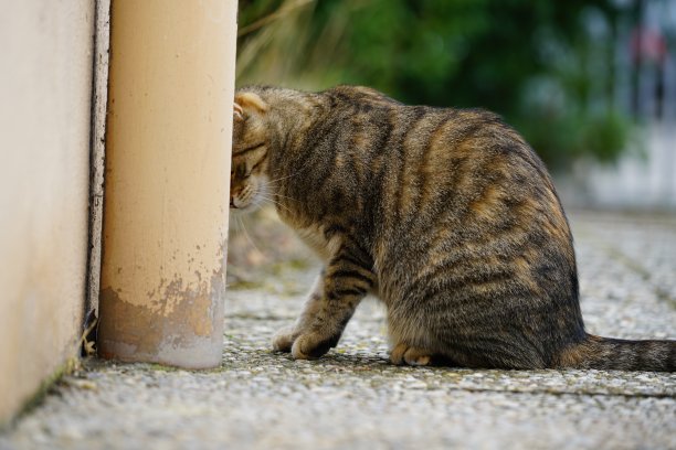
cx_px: 338
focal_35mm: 161
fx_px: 3023
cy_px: 225
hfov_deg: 12.8
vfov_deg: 8.5
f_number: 4.5
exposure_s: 1/200
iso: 160
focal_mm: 161
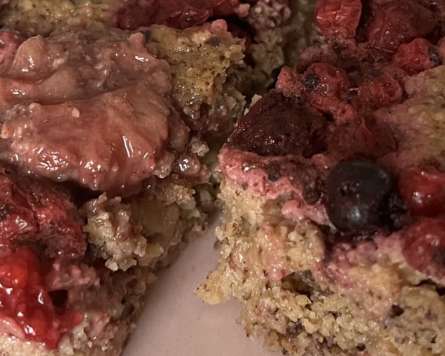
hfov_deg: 25.4
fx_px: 988
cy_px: 78
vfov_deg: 20.2
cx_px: 219
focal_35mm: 75
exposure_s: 1/60
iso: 200
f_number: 1.6
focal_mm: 5.1
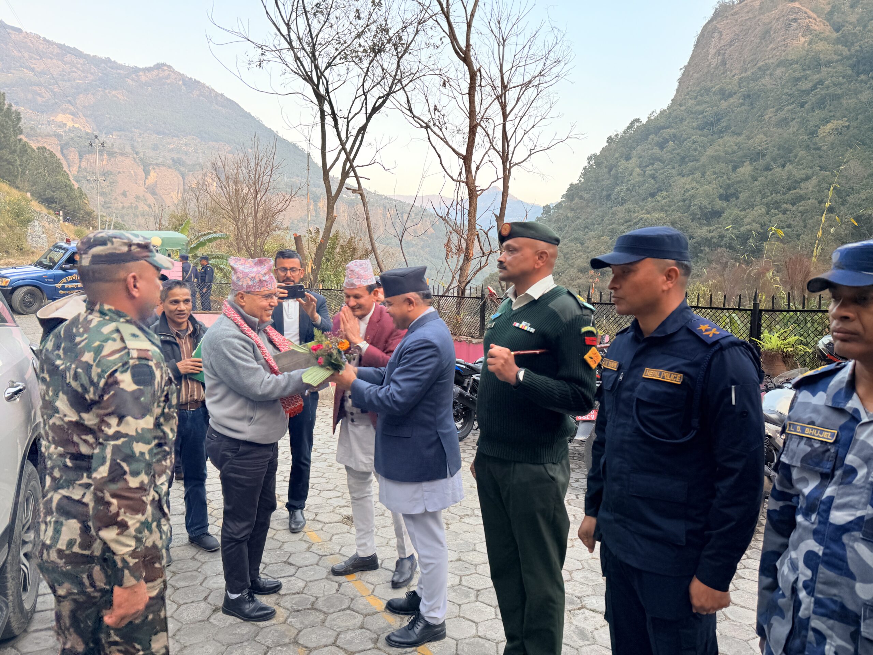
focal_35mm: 24
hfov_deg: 71.6
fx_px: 605
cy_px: 328
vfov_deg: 56.8
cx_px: 436
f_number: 1.78
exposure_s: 1/258
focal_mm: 6.76
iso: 80
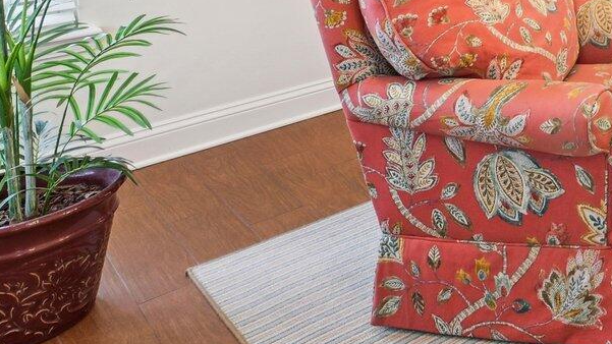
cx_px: 796
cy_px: -222
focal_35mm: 50
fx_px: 811
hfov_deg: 31.7
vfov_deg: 19.6
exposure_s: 1/10
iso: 400
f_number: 8
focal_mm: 14
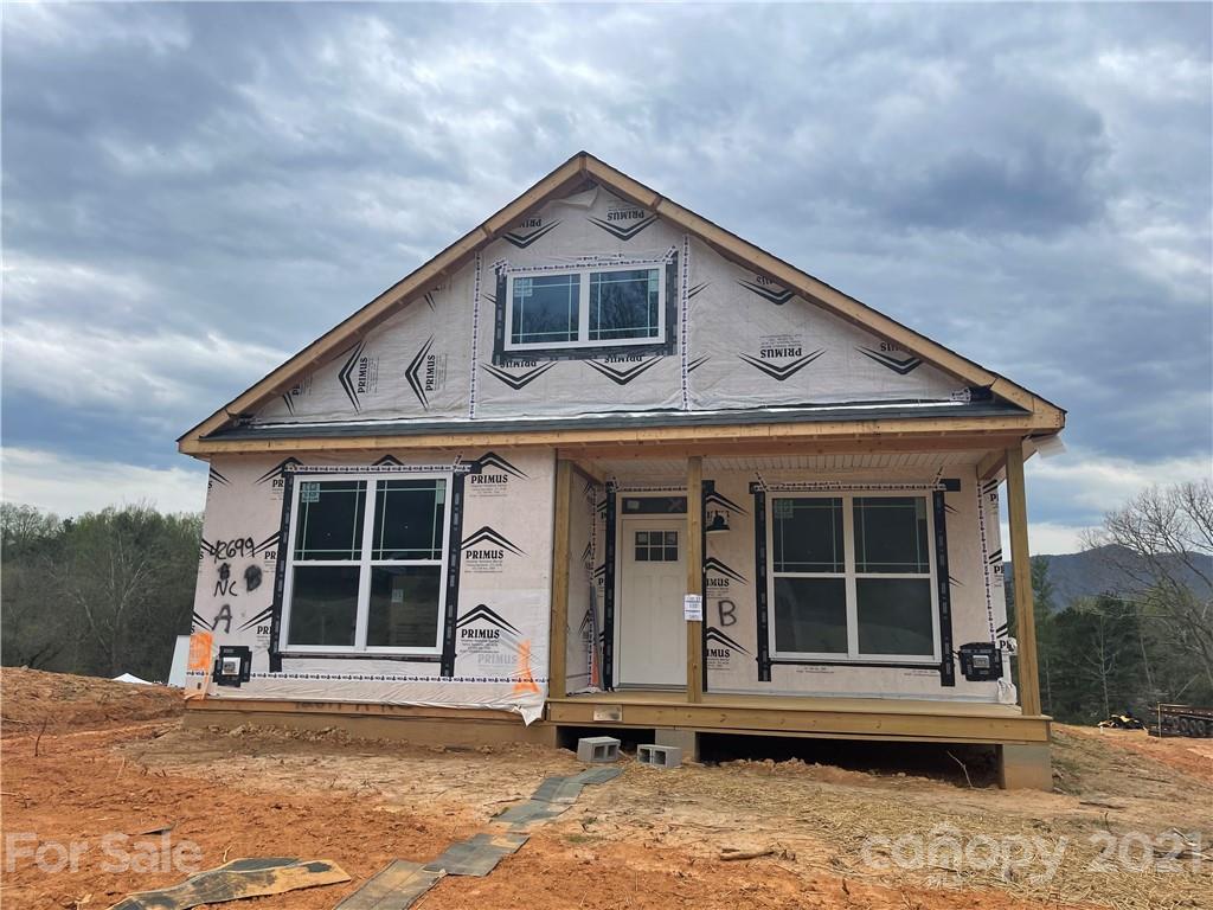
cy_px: 455
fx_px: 911
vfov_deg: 53.1
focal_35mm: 26
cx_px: 606
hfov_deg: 67.3
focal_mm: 5.1
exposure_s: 1/3003
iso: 32
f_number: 1.6
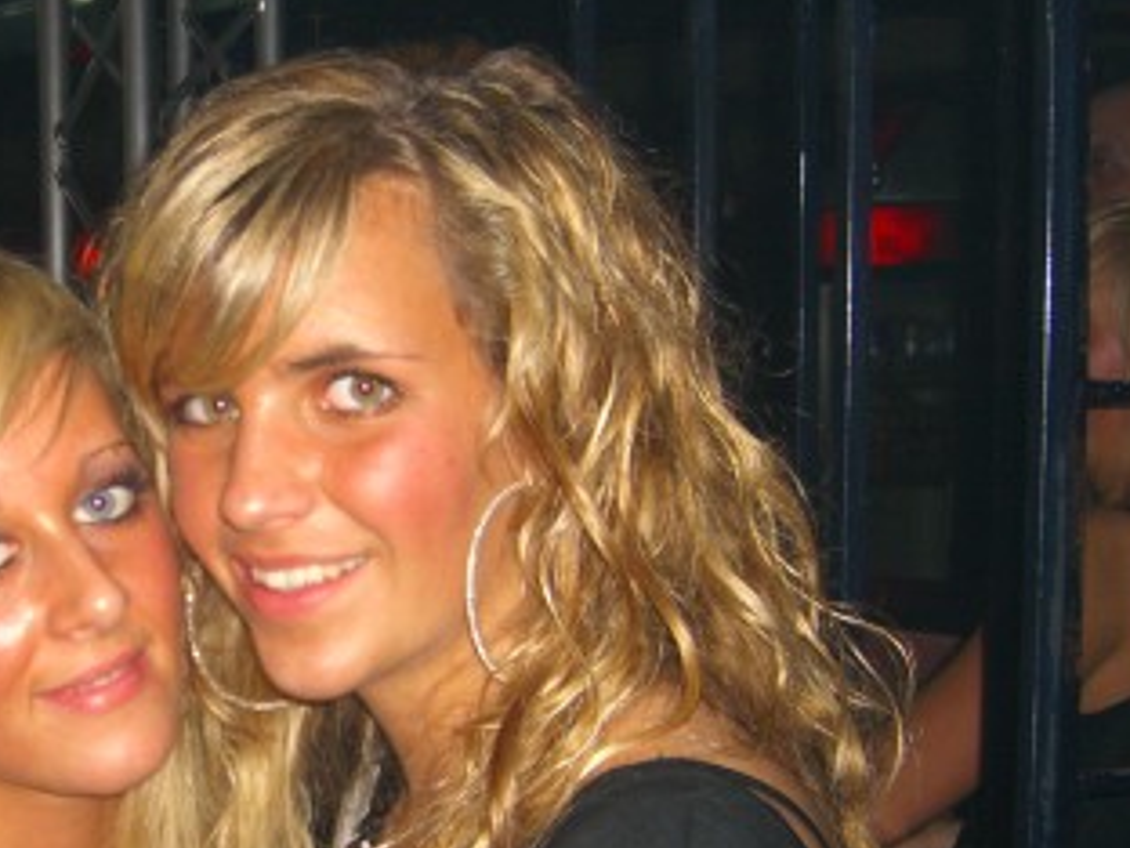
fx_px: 2383
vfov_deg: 20.1
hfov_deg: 26.1
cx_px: 192
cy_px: 602
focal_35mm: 73
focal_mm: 7.9
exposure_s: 1/60
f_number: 2.8
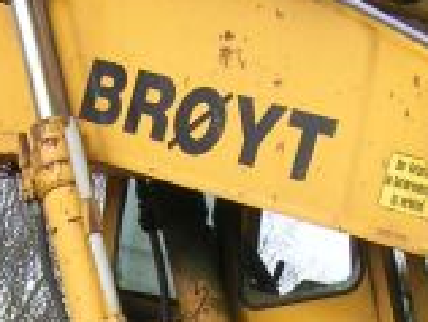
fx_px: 2254
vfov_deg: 8.0
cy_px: 495
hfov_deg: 10.8
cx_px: 195
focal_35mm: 182
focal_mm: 6
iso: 50
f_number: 4.9
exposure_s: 1/120
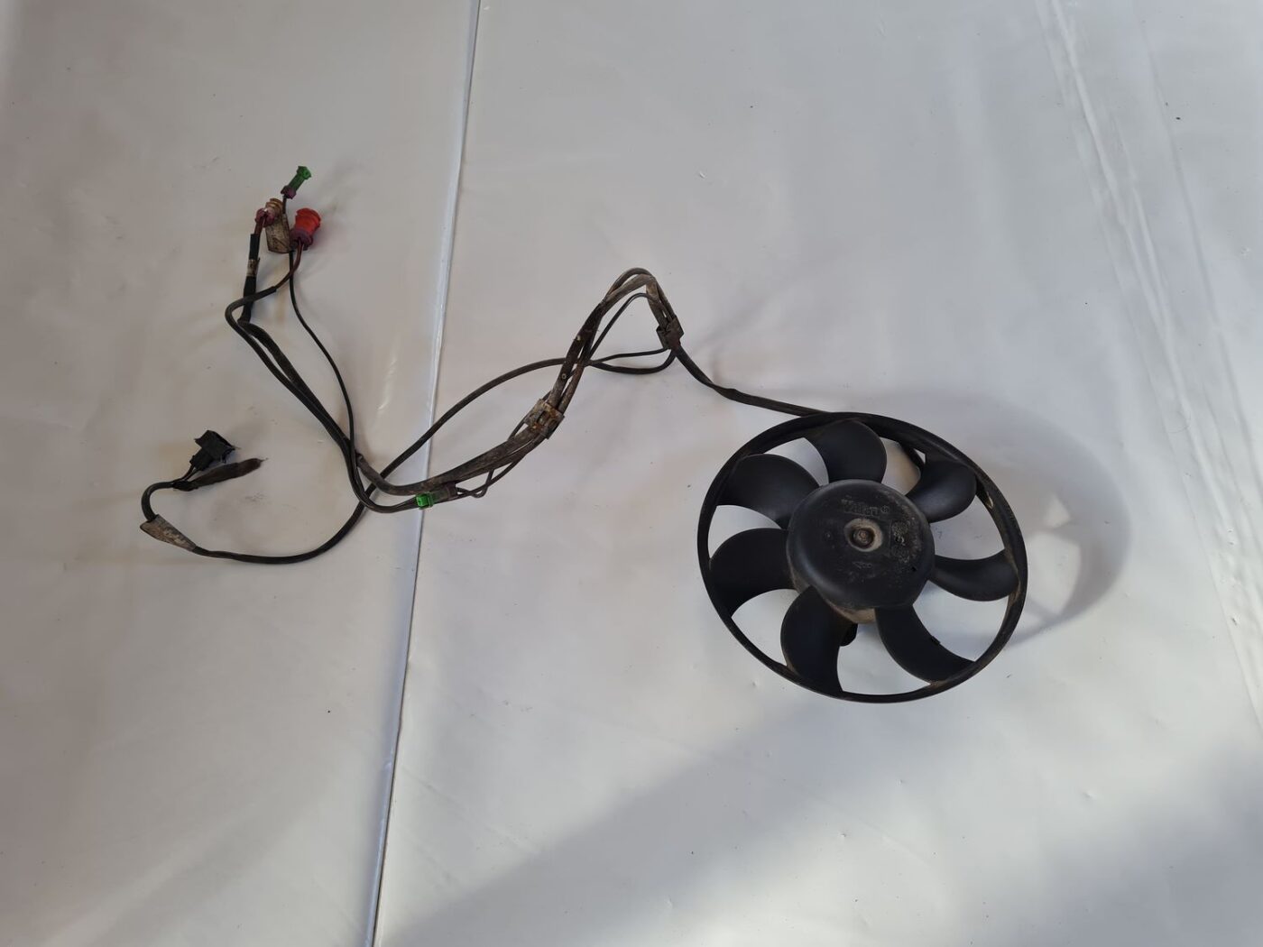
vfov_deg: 53.1
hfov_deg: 67.3
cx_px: 632
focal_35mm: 26
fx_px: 949
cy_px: 474
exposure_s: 1/100
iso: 64
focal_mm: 5.4
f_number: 1.8
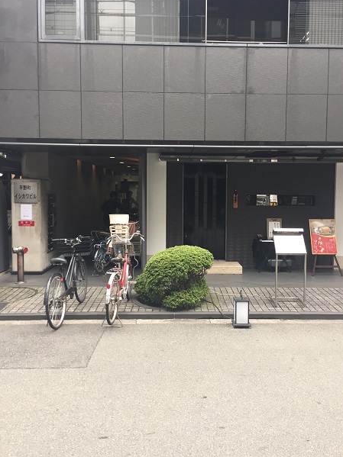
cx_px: 183
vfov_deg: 58.3
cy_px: 214
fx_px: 410
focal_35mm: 31
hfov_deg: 45.4
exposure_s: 1/40
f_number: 2.2
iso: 32
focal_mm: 4.15
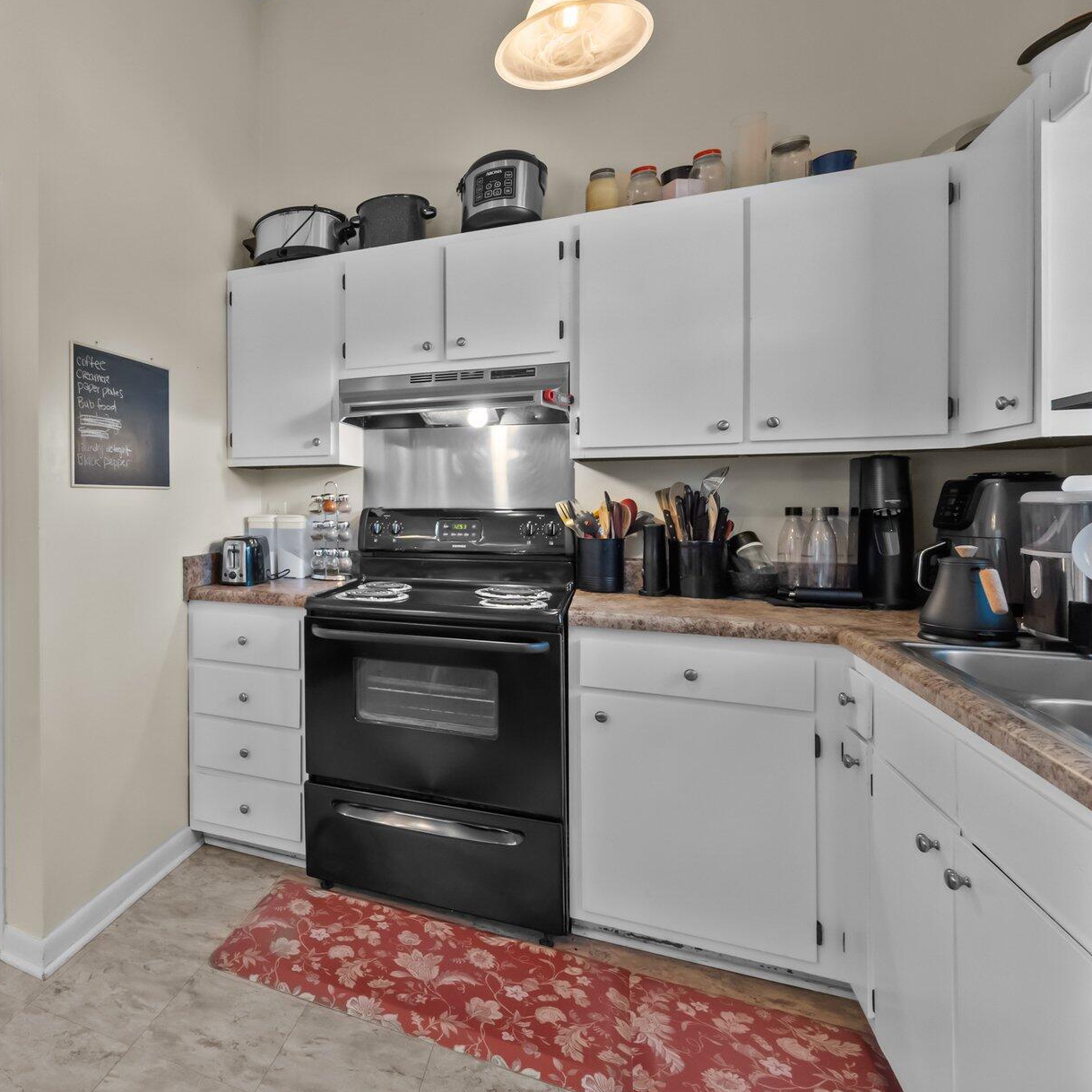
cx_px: 233
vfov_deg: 74.7
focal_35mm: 20
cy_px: 502
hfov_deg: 68.4
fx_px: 714
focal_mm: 14
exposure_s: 1/10
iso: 1250
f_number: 7.1
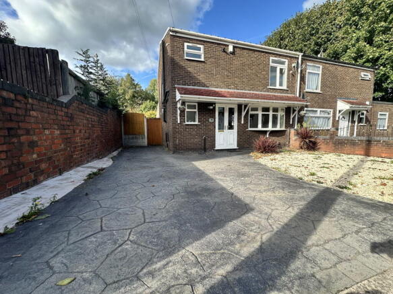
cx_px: 196
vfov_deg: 85.7
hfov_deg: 102.1
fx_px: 159
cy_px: 147
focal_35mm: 14
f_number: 2.2
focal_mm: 2.22
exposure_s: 1/471
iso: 40
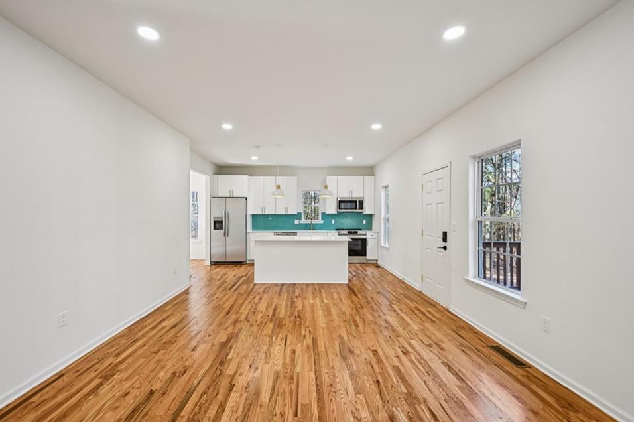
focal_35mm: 15
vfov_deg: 77.2
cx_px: 302
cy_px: 217
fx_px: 264
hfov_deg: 100.4
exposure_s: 1/15
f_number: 8
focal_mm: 14
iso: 160
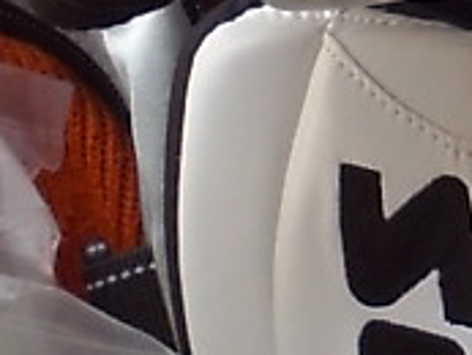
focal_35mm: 107
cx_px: 758
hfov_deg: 16.4
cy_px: -104
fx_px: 1460
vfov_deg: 13.4
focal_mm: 3.73
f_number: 3.5
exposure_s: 1/71.4
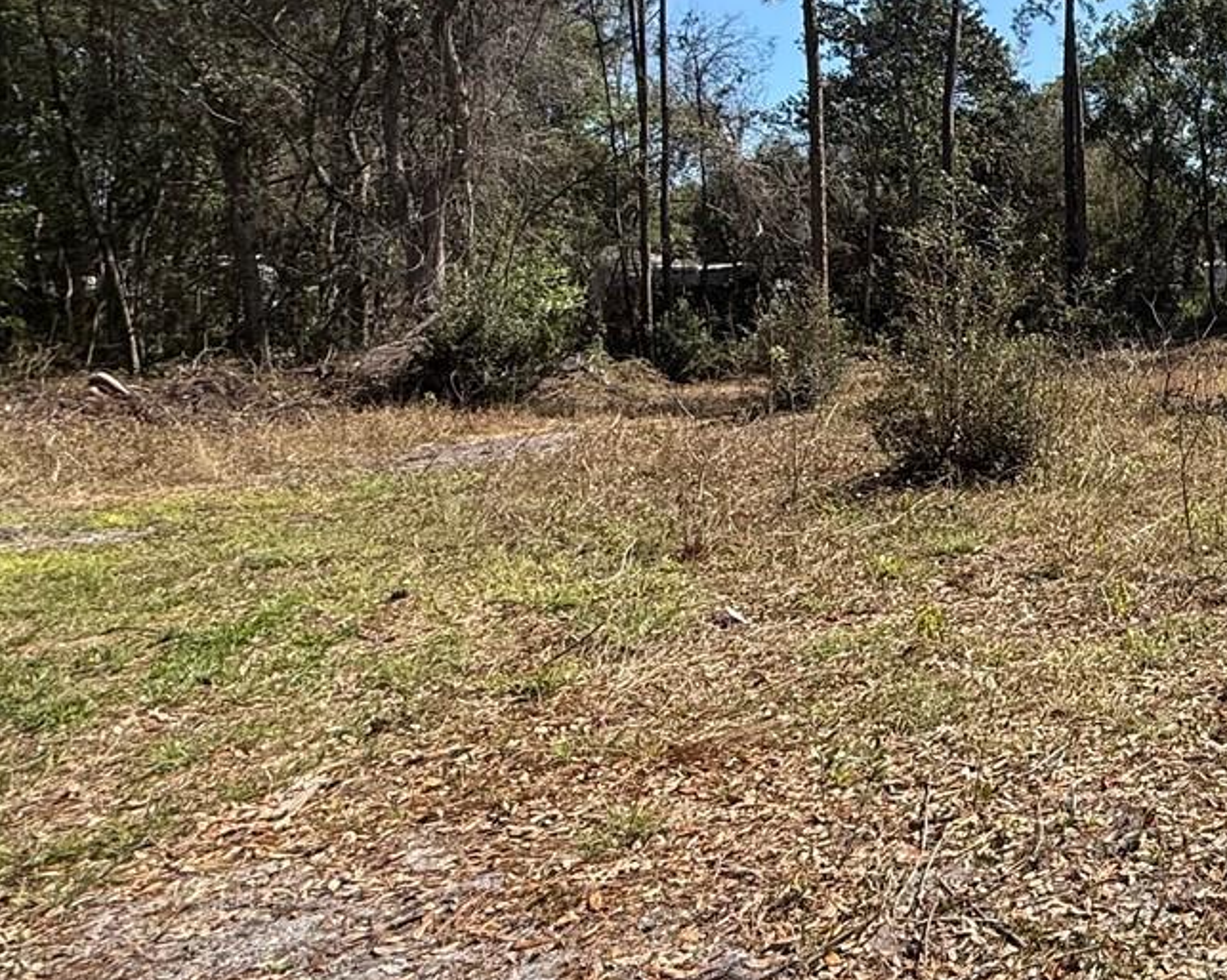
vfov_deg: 42.1
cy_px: 254
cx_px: 1462
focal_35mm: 34
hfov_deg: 39.1
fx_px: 1234
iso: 50
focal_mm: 2.22
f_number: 2.2
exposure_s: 1/1189
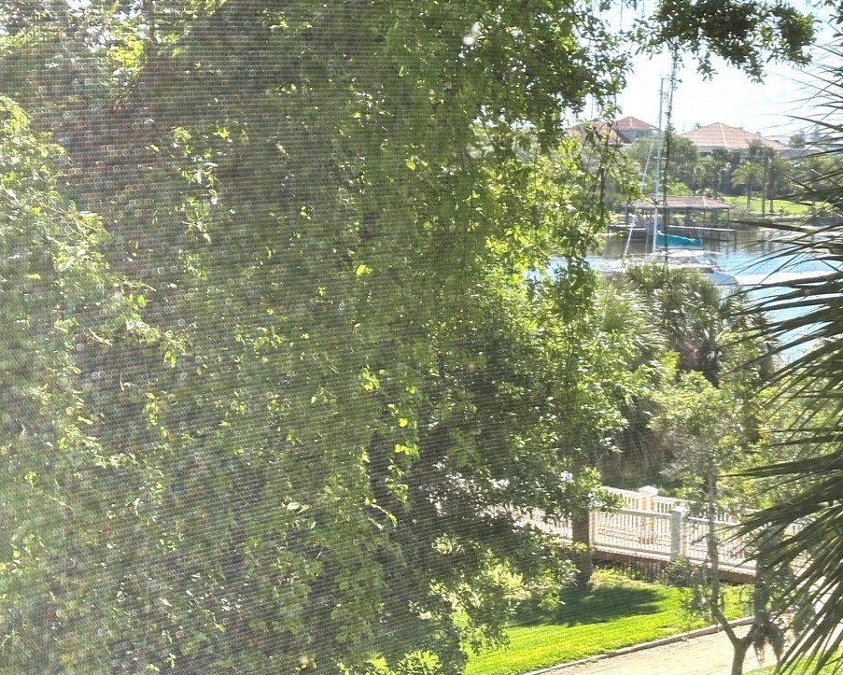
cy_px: 256
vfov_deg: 18.5
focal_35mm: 83
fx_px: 2071
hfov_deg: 23.0
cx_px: 496
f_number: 1.78
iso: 64
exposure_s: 1/1199
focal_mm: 6.86
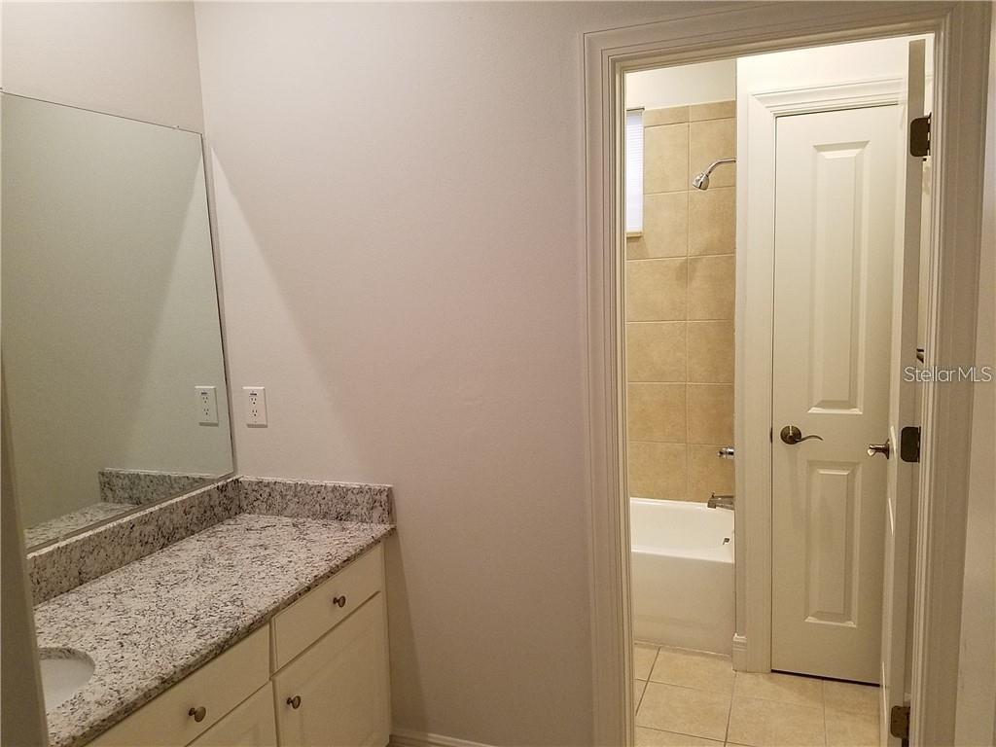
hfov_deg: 67.3
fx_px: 748
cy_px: 374
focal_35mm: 26
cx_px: 498
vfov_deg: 53.1
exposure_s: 1/60
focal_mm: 4.2
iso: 200
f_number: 1.7
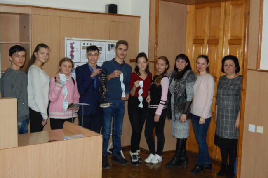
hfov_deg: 42.4
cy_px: 89
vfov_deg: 28.9
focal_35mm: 46
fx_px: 346
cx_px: 134
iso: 400
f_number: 4.5
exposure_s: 1/60
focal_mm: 31
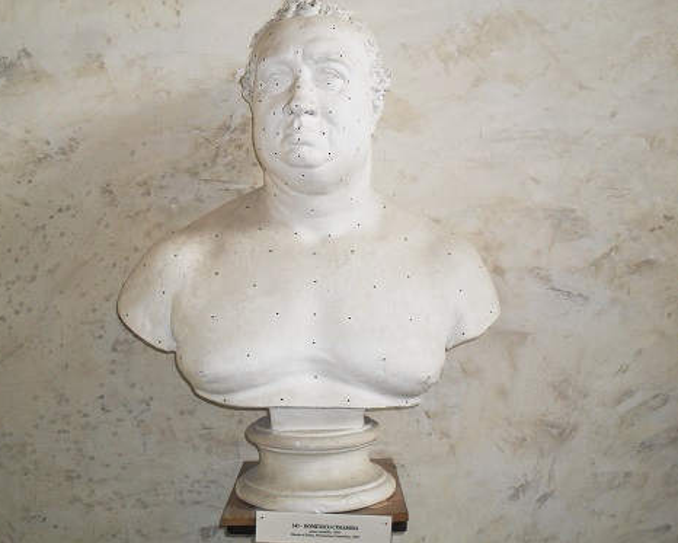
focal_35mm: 44
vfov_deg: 34.2
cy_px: 272
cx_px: 319
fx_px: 883
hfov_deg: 42.0
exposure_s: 1/45
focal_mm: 7.5
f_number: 3.6
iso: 160
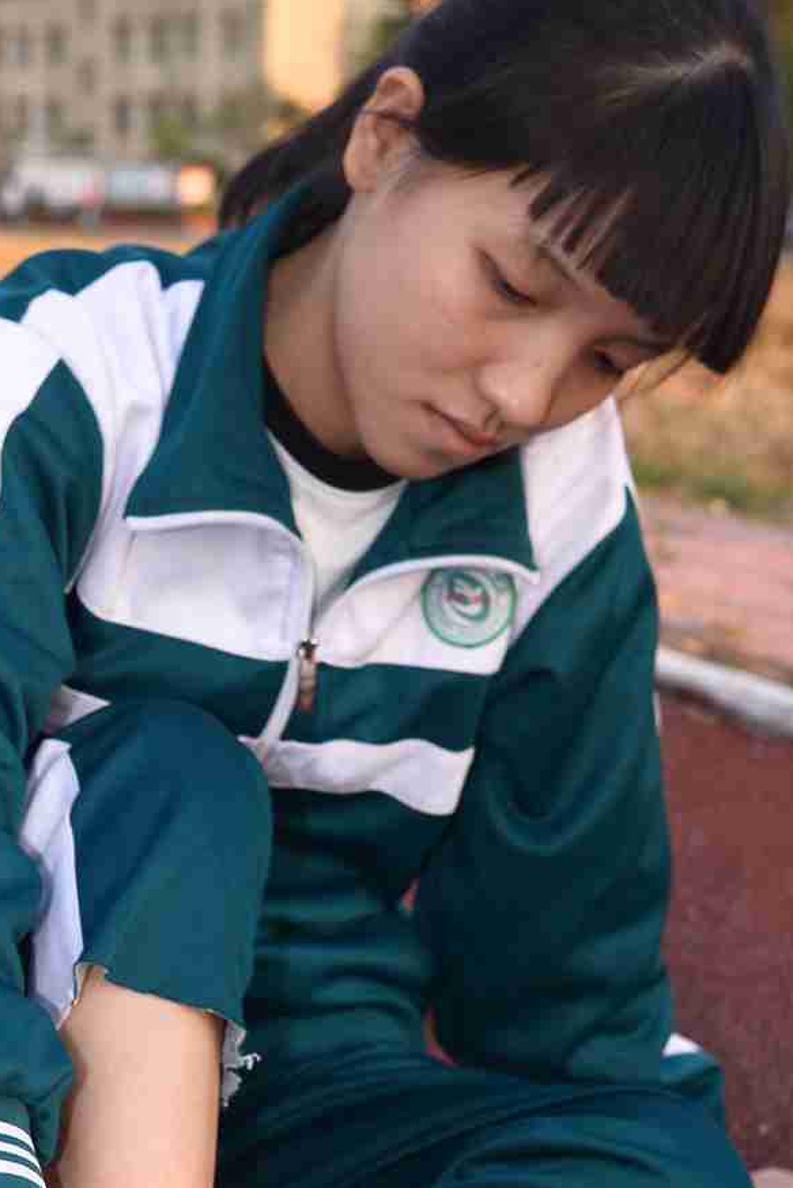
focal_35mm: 72
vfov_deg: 27.5
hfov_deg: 18.7
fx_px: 2378
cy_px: 958
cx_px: 148
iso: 100
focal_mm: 35
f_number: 5.6
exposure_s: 1/80
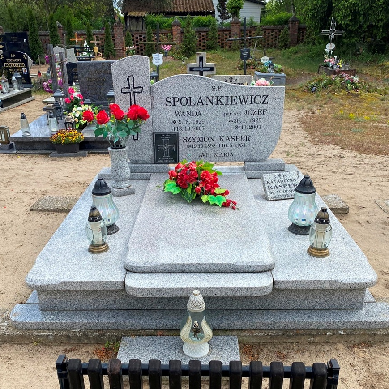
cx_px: 190
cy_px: 231
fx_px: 407
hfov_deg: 51.1
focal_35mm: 32
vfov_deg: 50.8
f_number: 1.8
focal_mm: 4.25
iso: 32
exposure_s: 1/1779
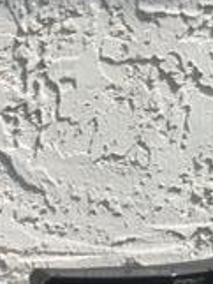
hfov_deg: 12.5
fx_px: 942
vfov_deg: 15.2
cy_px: 483
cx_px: -62
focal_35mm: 115
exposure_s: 1/2475
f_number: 2.2
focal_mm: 4.15
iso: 32
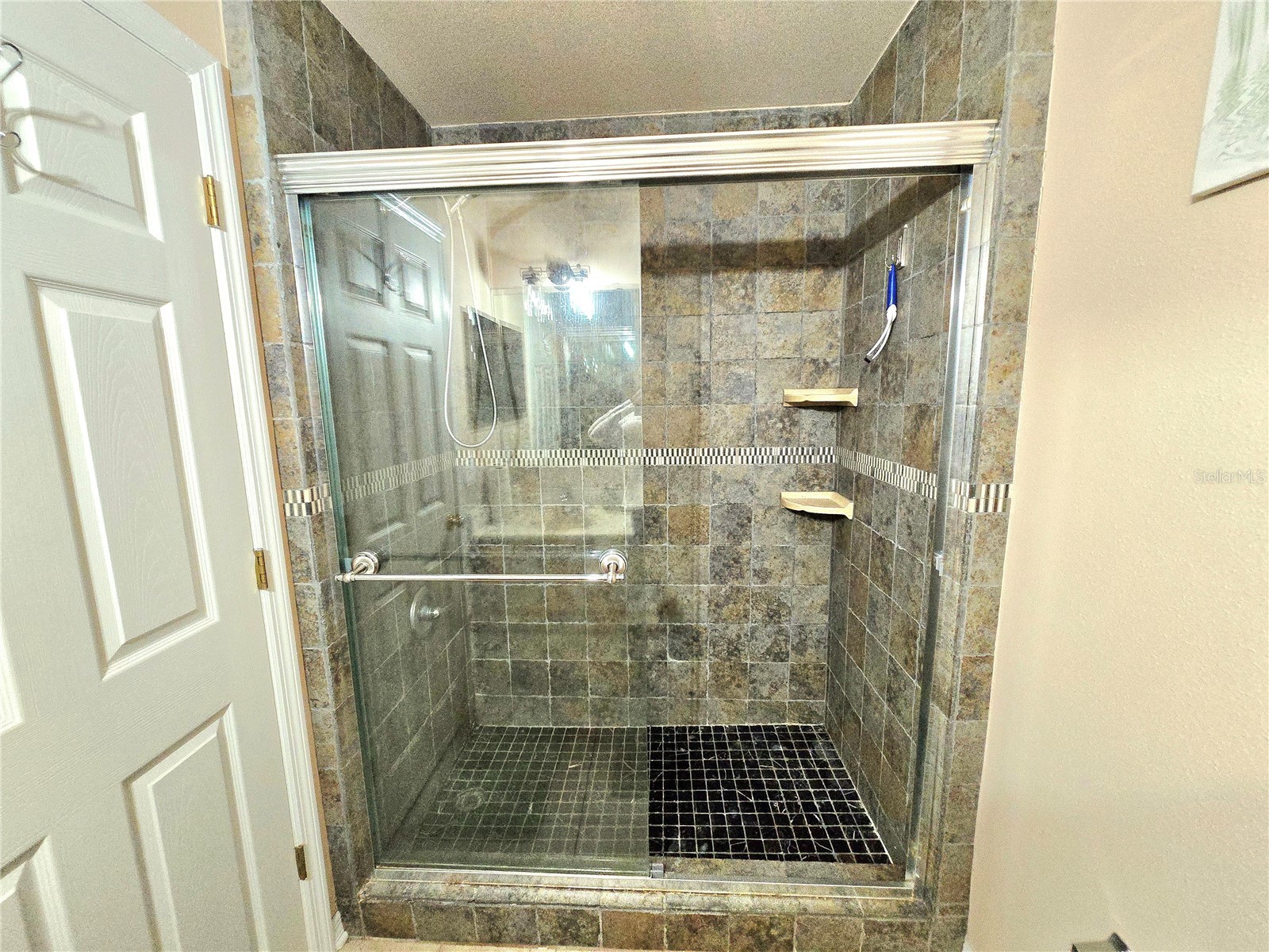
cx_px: 634
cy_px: 476
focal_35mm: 13
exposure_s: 1/60.2
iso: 1000
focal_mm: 2.2
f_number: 2.2
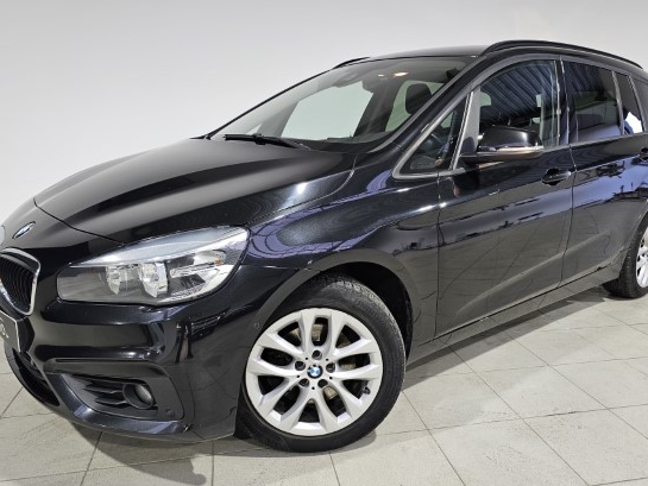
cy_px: 259
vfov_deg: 51.3
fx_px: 506
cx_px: 340
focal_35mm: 27
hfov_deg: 65.3
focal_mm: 6.3
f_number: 1.7
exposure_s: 1/100
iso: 125
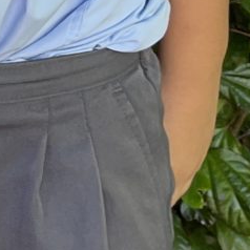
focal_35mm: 198
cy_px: -233
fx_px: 1618
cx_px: -397
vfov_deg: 8.4
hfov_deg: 8.0
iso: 80
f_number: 1.6
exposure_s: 1/121
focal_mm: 5.1
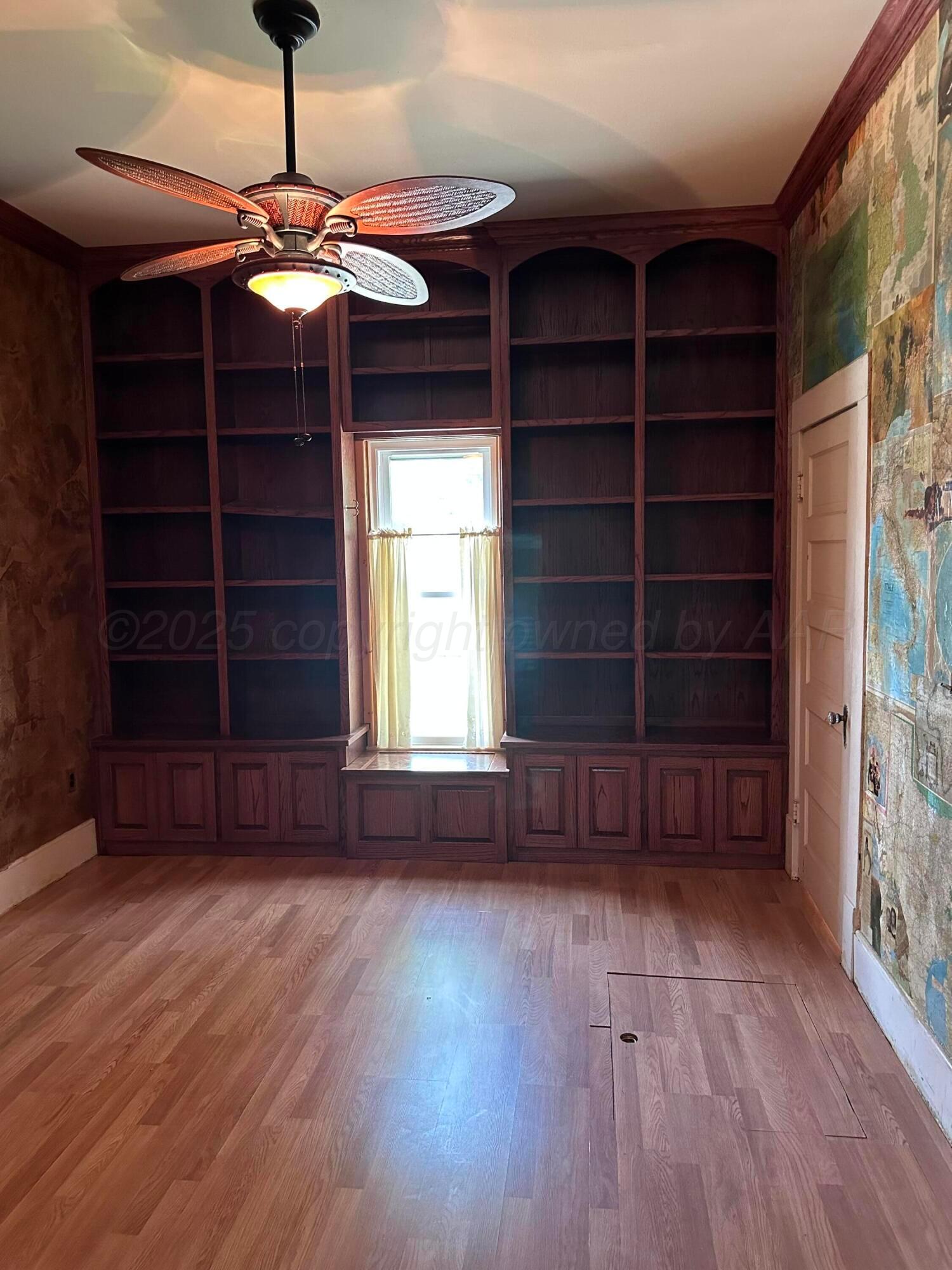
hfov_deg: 56.8
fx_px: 880
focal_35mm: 24
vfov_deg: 71.6
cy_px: 635
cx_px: 476
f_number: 1.78
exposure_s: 1/60
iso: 640
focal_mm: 6.86
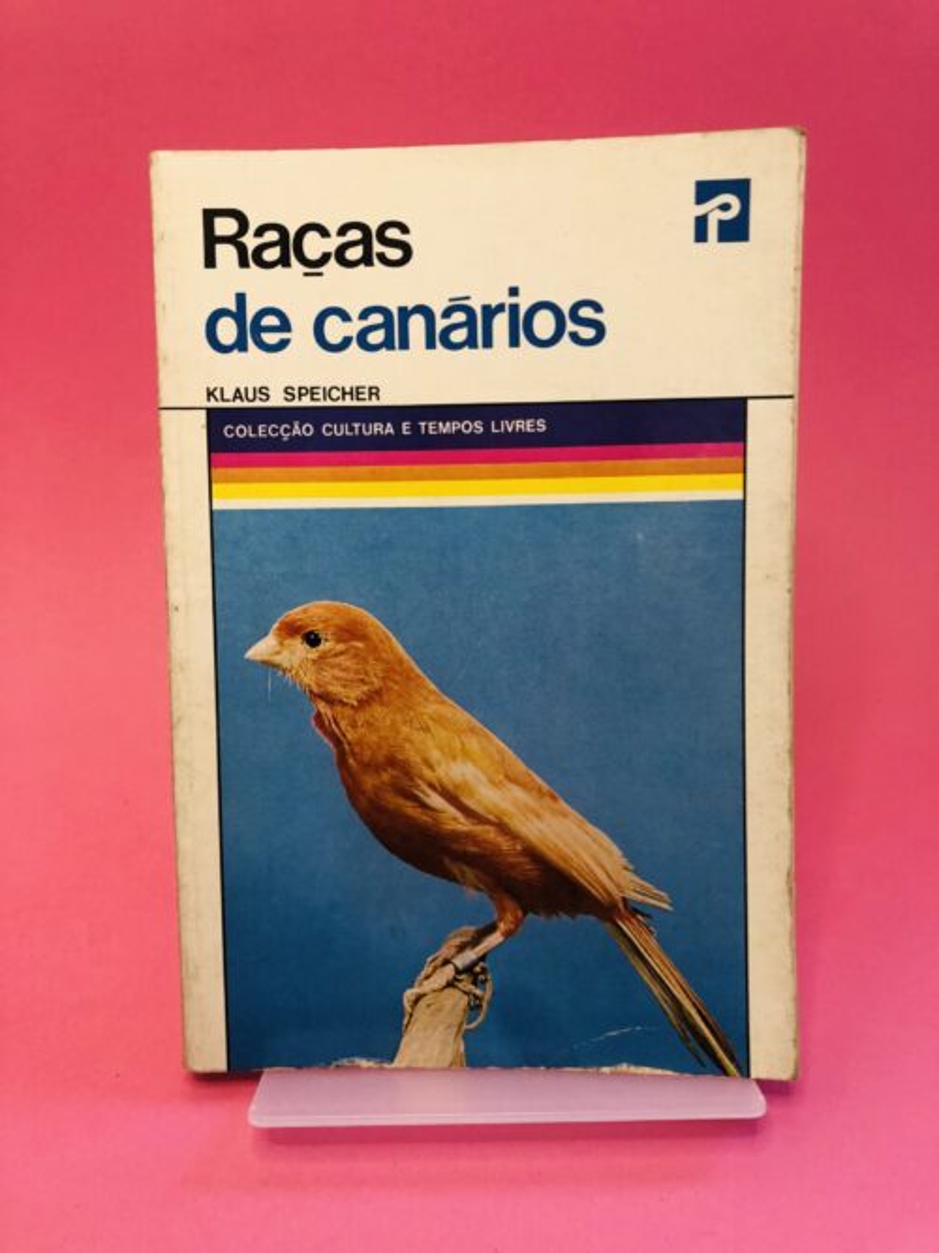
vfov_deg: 63.5
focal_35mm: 28
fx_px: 1013
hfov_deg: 49.7
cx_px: 470
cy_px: 626
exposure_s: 1/20
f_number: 1.8
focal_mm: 4
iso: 40
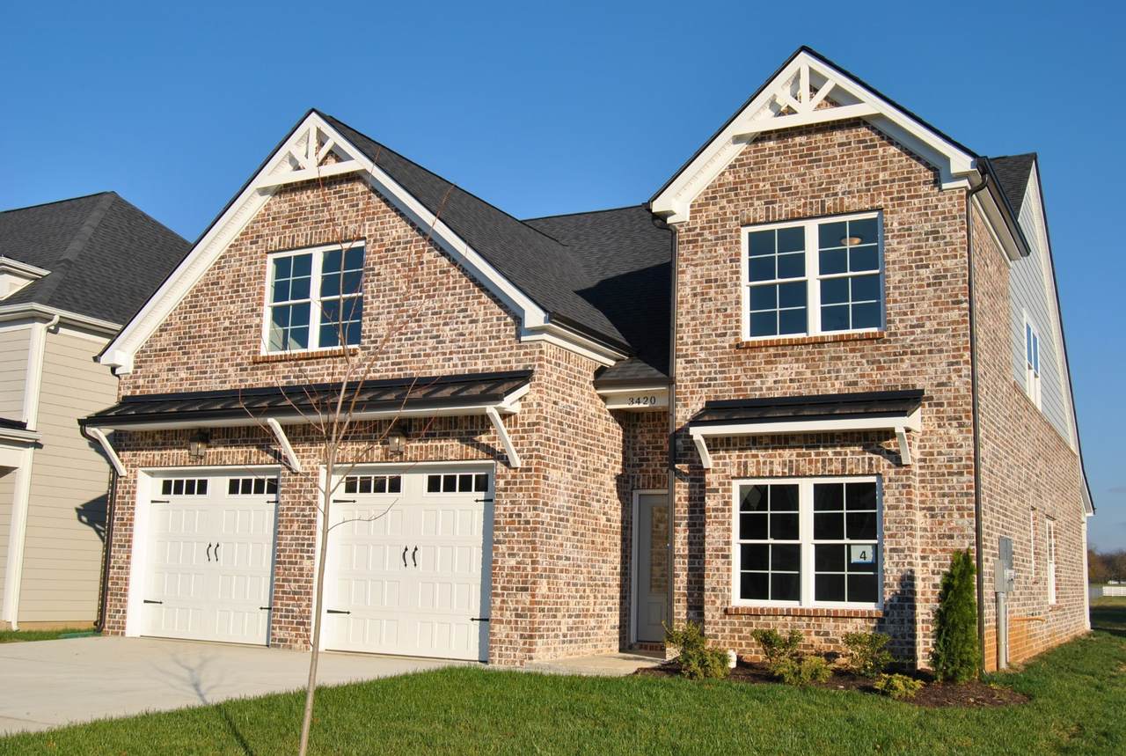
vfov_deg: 37.0
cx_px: 563
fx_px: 1128
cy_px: 378
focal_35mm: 36
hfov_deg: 53.0
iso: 100
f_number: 8
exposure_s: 1/320
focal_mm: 24
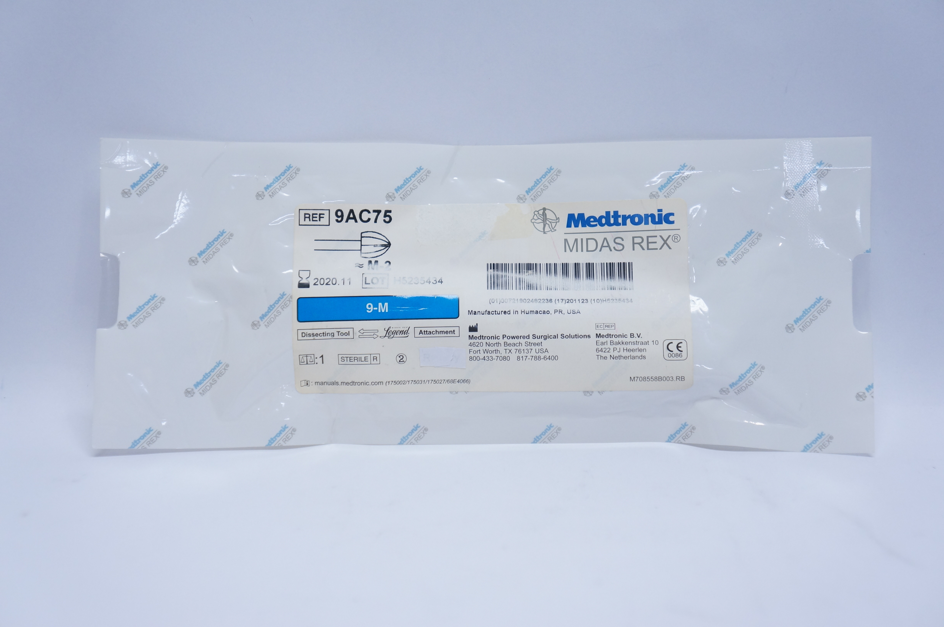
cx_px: 472
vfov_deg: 21.5
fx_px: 1650
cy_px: 314
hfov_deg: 31.9
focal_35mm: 63
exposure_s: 1/160
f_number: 4.5
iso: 800
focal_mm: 42
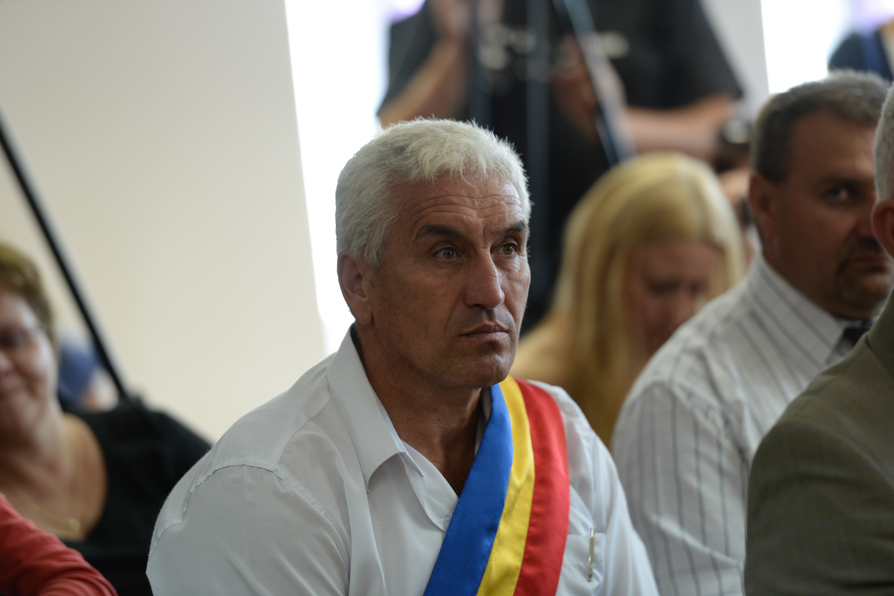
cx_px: 447
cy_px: 298
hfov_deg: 10.3
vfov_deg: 6.9
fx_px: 4966
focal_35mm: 200
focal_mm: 200
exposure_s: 1/160
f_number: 2.8
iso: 1250
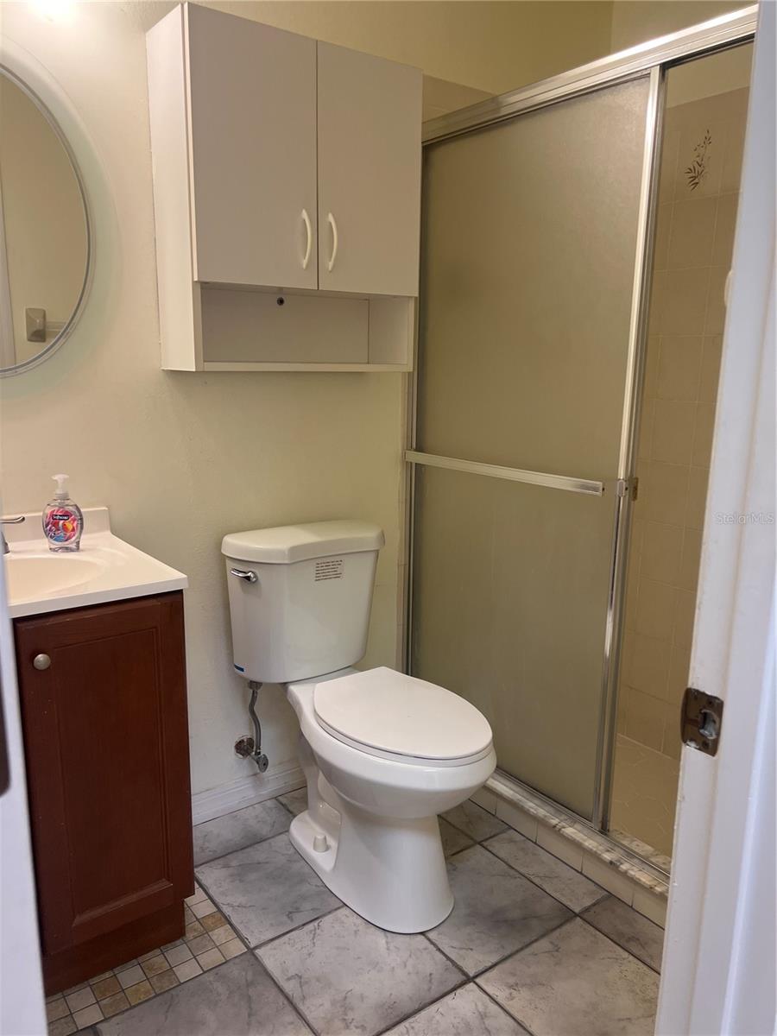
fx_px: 778
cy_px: 518
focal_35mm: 26
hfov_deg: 53.1
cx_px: 388
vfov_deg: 67.3
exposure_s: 1/120
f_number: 1.5
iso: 100
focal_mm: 5.7
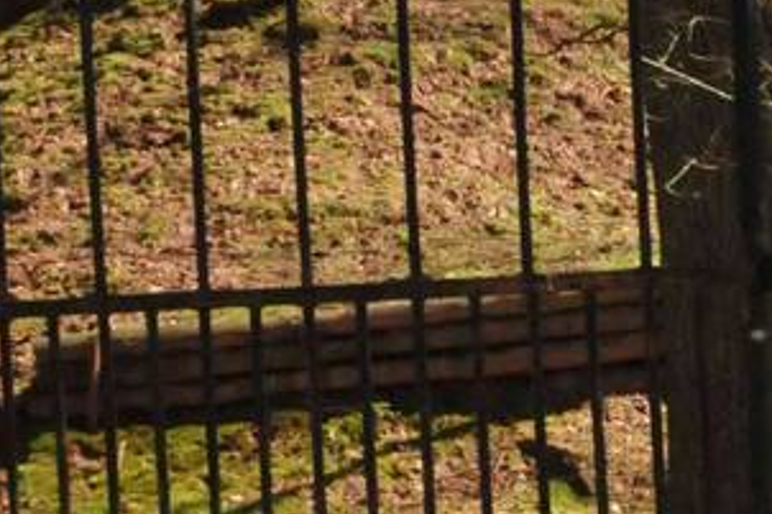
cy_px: 441
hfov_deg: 12.2
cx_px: 1692
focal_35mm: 143
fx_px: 3065
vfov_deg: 9.5
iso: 1250
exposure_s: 1/640
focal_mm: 18
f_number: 13
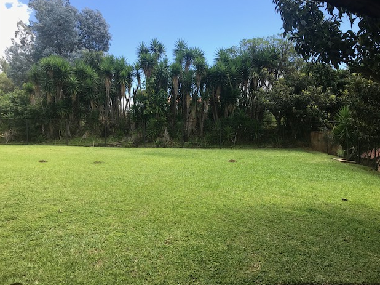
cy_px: 139
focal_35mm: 29
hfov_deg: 61.7
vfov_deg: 48.2
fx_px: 318
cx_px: 194
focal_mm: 3.99
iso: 20
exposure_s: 1/887
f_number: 1.8
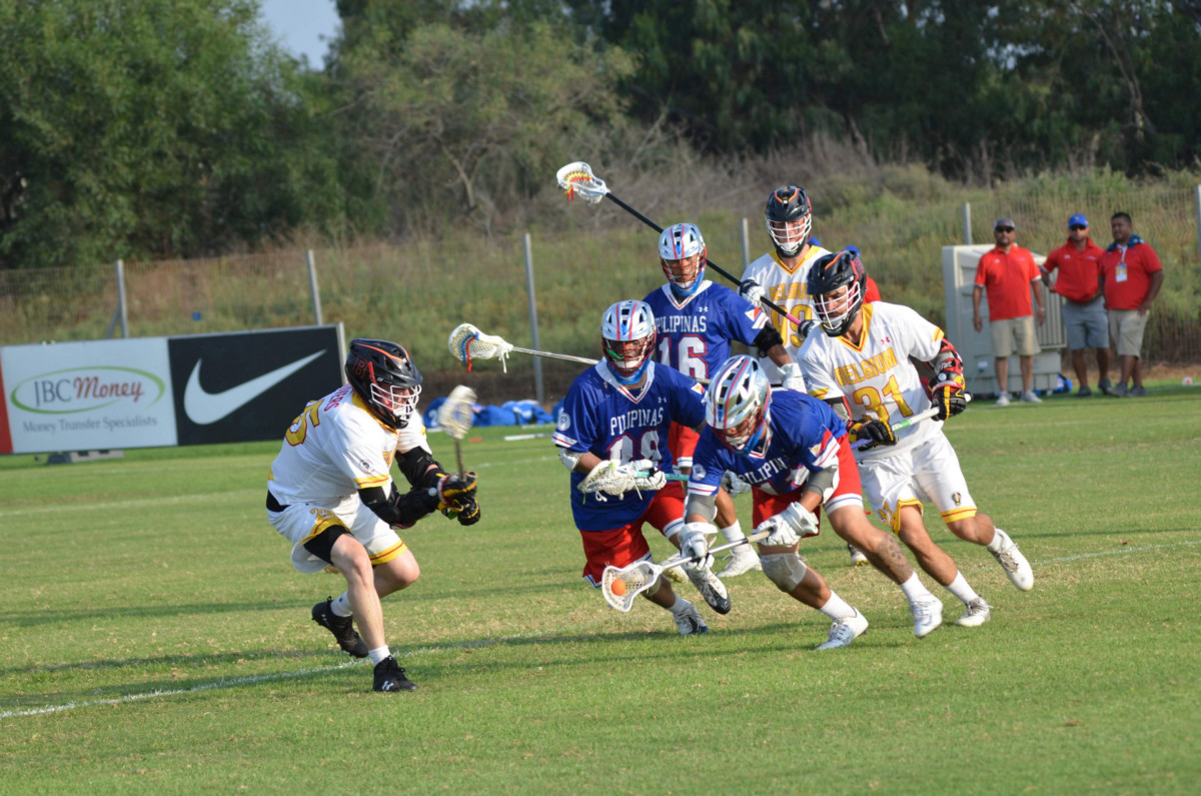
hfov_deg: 8.1
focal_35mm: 255
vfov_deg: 5.4
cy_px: 398
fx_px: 8490
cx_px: 600
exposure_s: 1/500
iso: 200
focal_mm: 170
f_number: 5.6
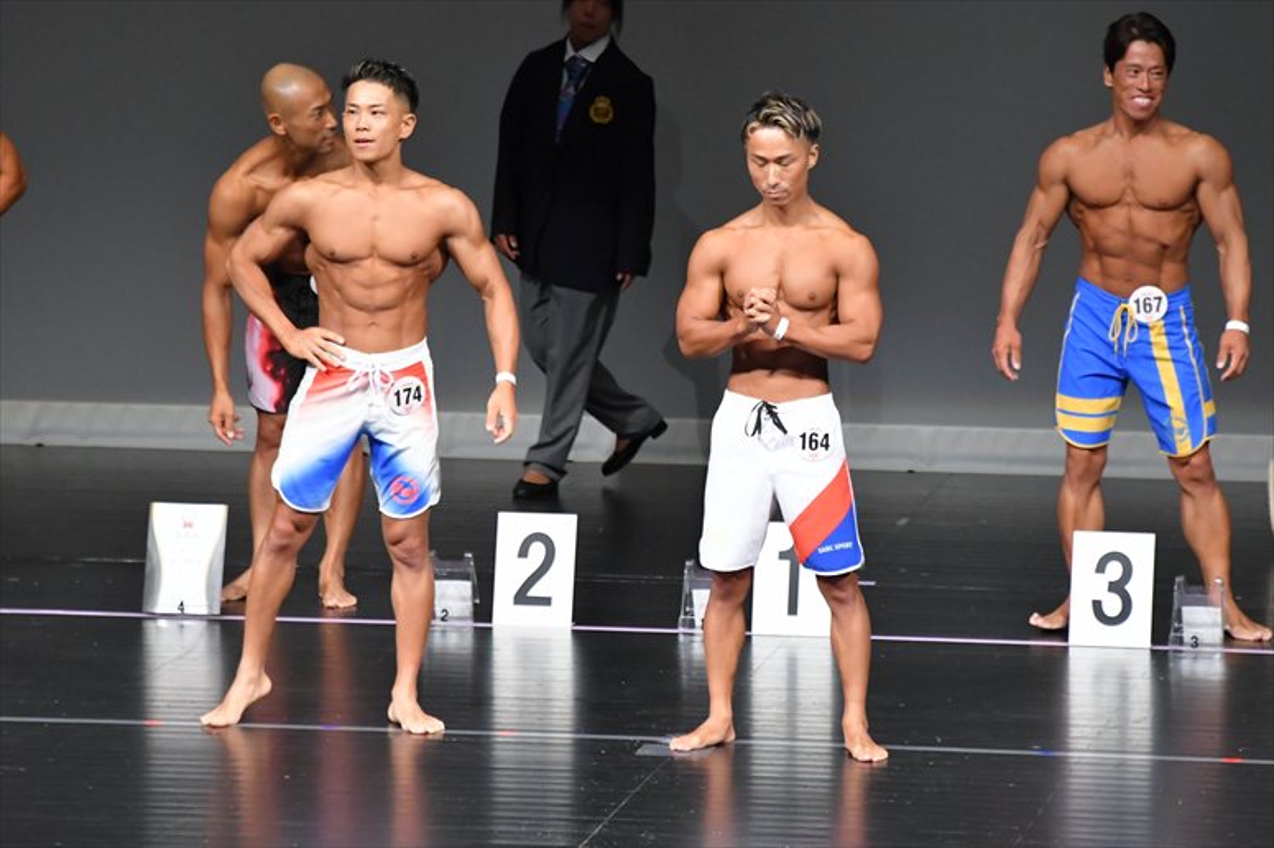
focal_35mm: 345
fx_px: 12203
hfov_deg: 6.0
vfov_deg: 4.0
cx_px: 637
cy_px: 424
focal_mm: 230
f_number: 5.6
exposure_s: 1/400
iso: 5000
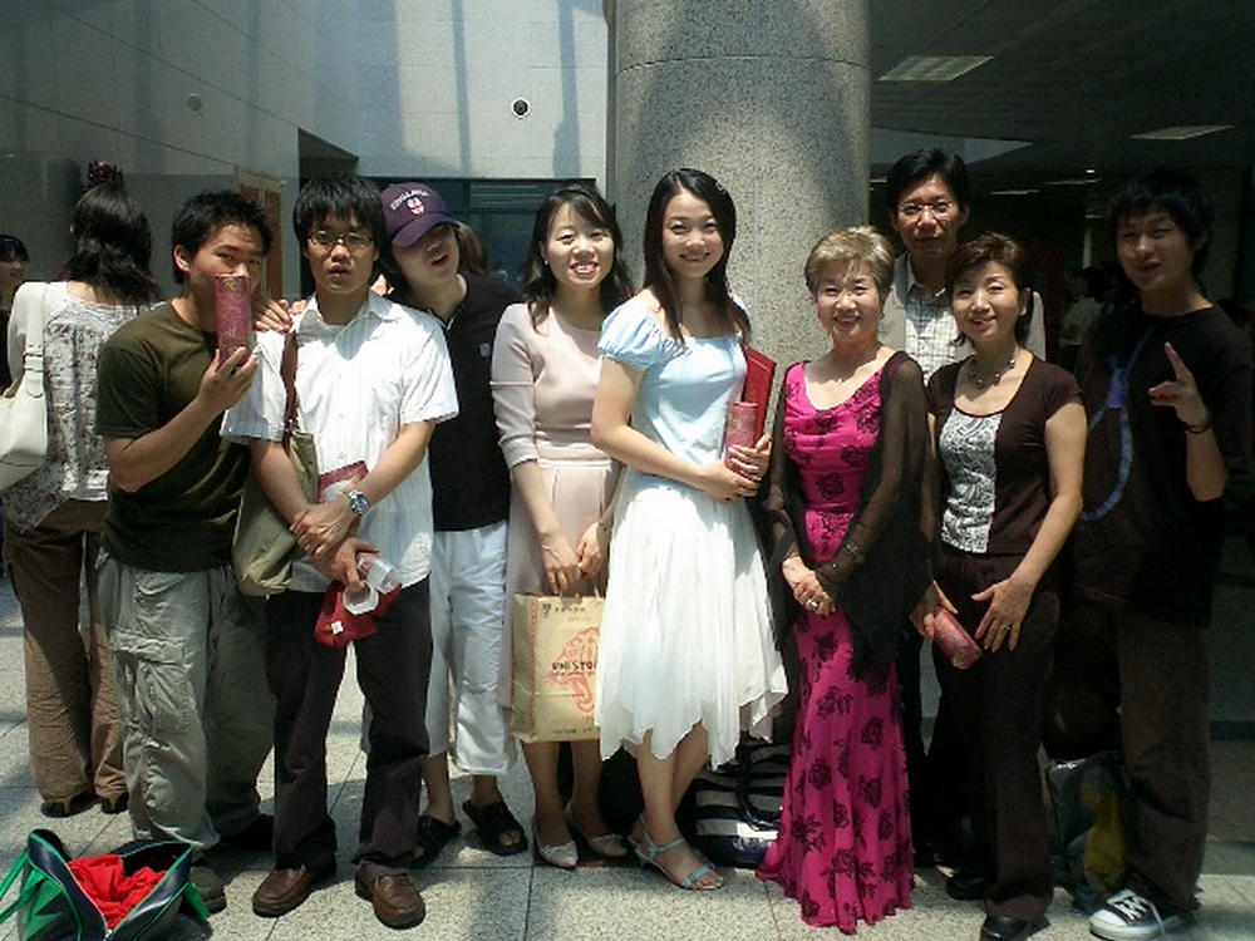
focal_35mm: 37
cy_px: 470
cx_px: 628
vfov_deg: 38.7
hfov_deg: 50.1
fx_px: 1341
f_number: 3.5
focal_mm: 5.6
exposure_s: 1/100
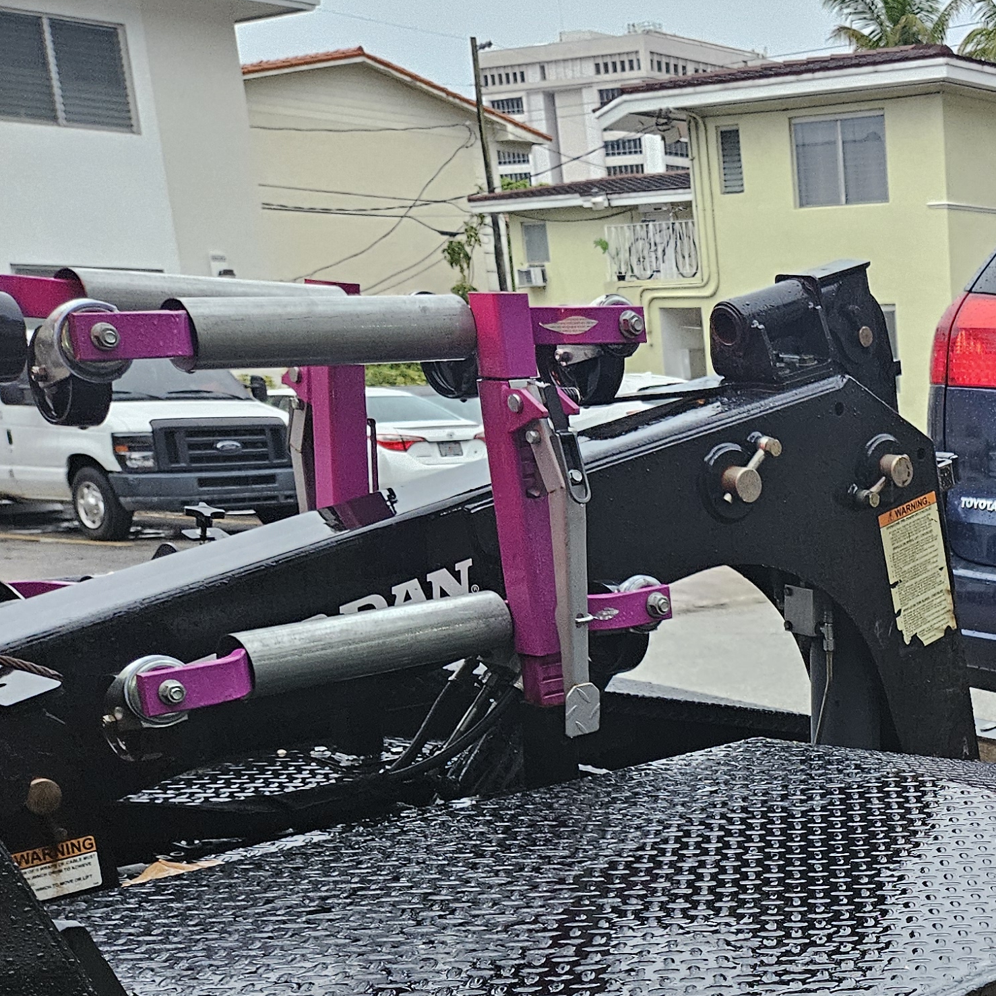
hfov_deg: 27.2
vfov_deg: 30.0
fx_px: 1790
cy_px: 852
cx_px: 1217
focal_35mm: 55
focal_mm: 5.4
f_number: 1.8
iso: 400
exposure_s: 1/120
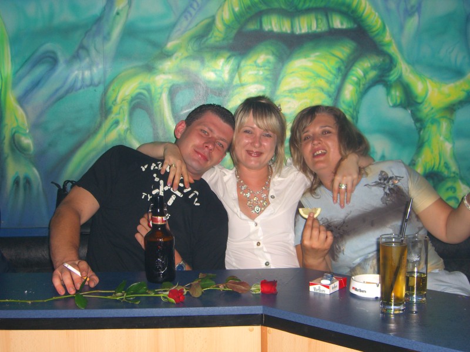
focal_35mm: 46
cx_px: 235
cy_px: 176
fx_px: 625
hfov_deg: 41.2
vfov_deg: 31.5
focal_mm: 9.5
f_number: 3.1
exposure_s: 1/60
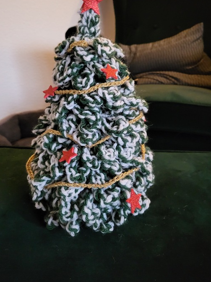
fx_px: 252
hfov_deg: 45.4
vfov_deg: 58.0
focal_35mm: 31
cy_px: 116
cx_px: 101
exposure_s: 1/25
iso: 1000
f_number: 1.8
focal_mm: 4.25
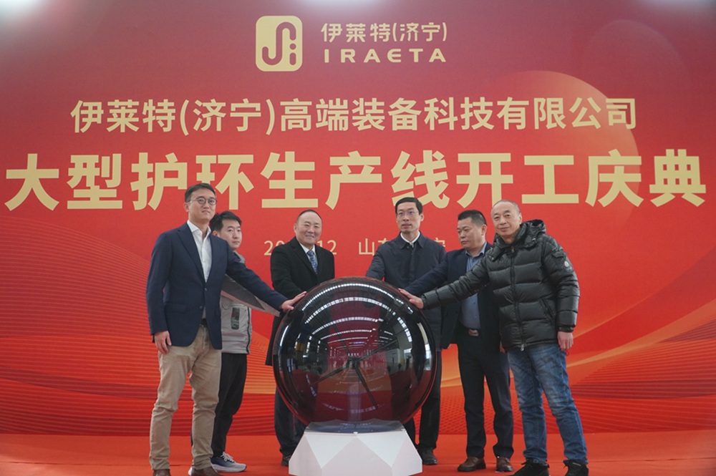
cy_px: 238
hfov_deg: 45.0
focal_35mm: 44
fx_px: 864
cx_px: 358
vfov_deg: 30.8
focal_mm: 29
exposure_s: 1/160
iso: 1250
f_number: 4
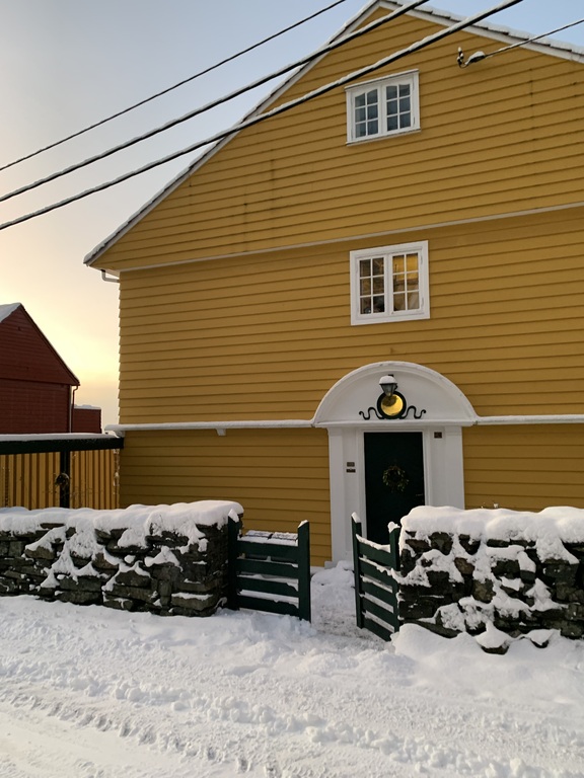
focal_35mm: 26
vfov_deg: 67.3
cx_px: 292
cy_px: 389
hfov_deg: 53.1
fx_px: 585
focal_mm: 4.25
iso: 200
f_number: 1.8
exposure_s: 1/60
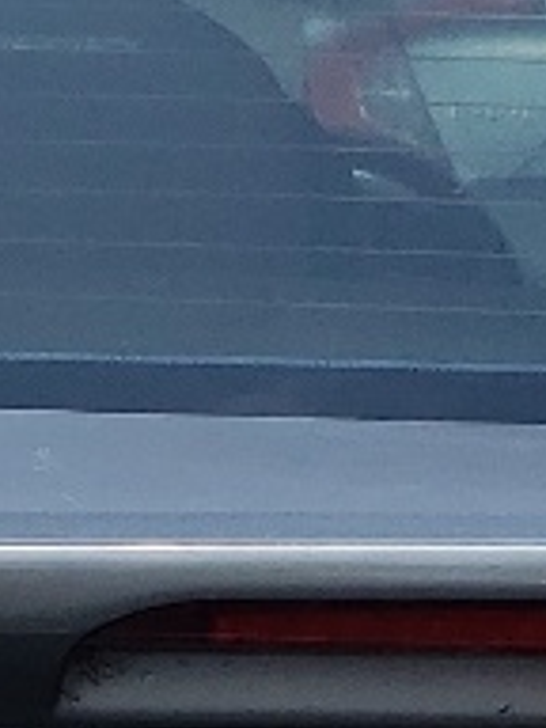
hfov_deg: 6.8
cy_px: 1327
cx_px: 755
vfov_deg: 8.7
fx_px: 4564
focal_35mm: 217
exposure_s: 1/2500
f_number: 1.5
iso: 50
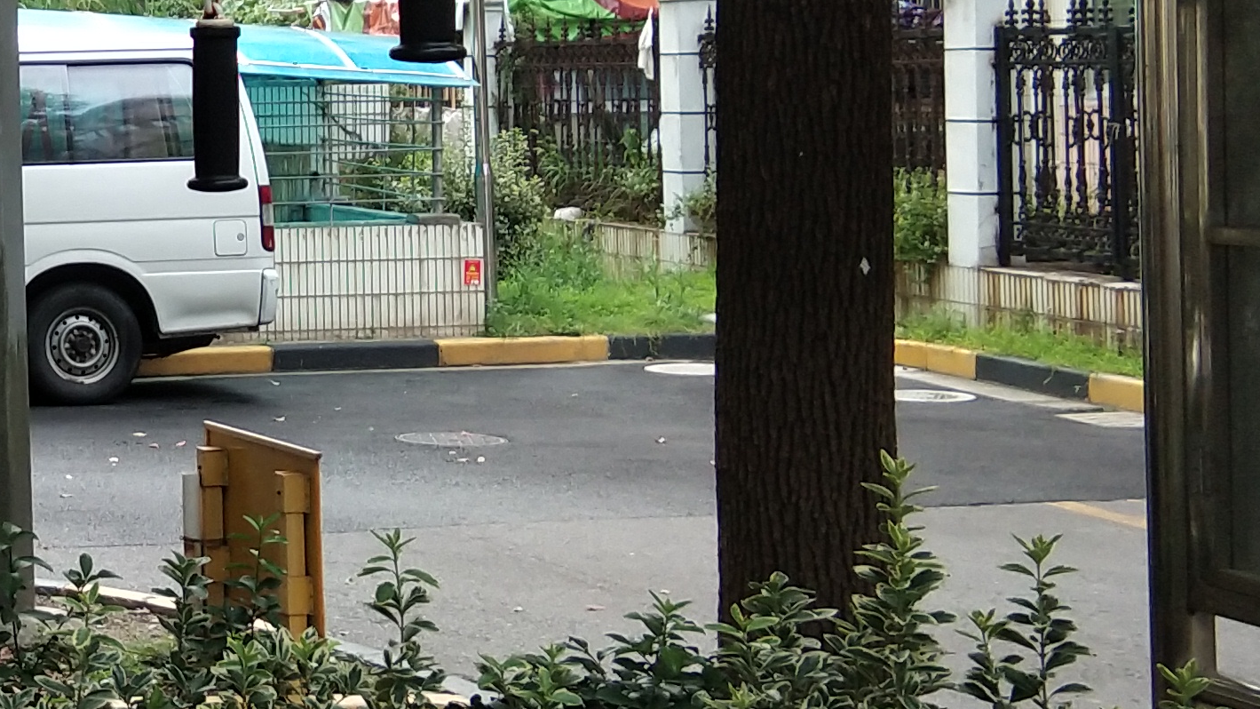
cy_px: 76
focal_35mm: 99
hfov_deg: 20.5
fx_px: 3307
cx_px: -140
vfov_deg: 12.1
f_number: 2.2
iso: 64
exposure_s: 1/100
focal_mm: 3.69
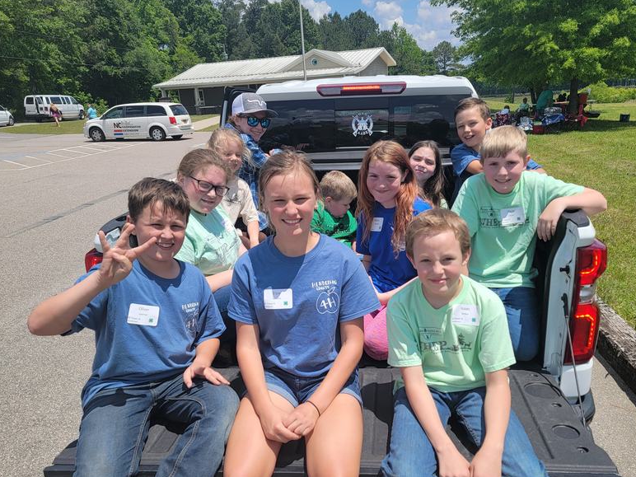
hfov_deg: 61.5
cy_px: 260
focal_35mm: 29
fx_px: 533
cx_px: 355
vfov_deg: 48.2
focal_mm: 6.7
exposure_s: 1/1232
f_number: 1.8
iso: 16
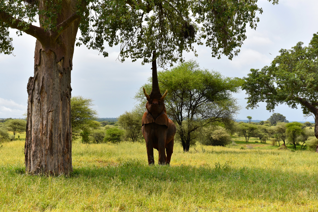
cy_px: 106
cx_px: 159
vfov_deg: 19.5
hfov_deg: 28.8
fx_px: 619
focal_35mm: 70
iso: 400
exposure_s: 1/1600
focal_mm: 70
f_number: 6.3
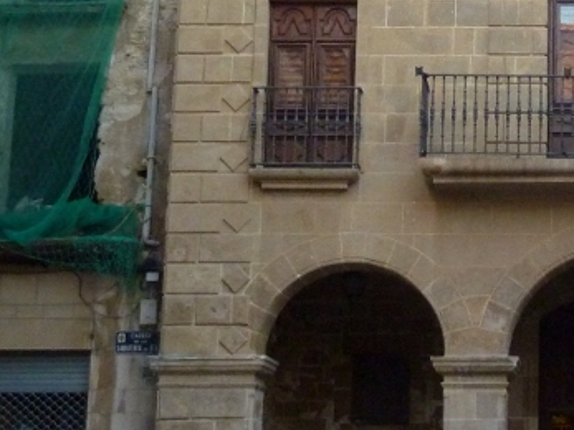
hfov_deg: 17.5
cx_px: 620
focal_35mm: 109
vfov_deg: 13.5
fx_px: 1807
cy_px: 64
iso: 400
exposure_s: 1/80
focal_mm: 6.9
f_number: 3.7
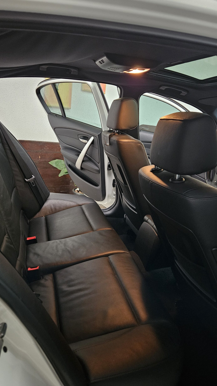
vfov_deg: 71.9
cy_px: 188
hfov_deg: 44.4
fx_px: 266
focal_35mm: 26
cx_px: 110
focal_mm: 5.4
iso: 800
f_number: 1.8
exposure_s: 1/24
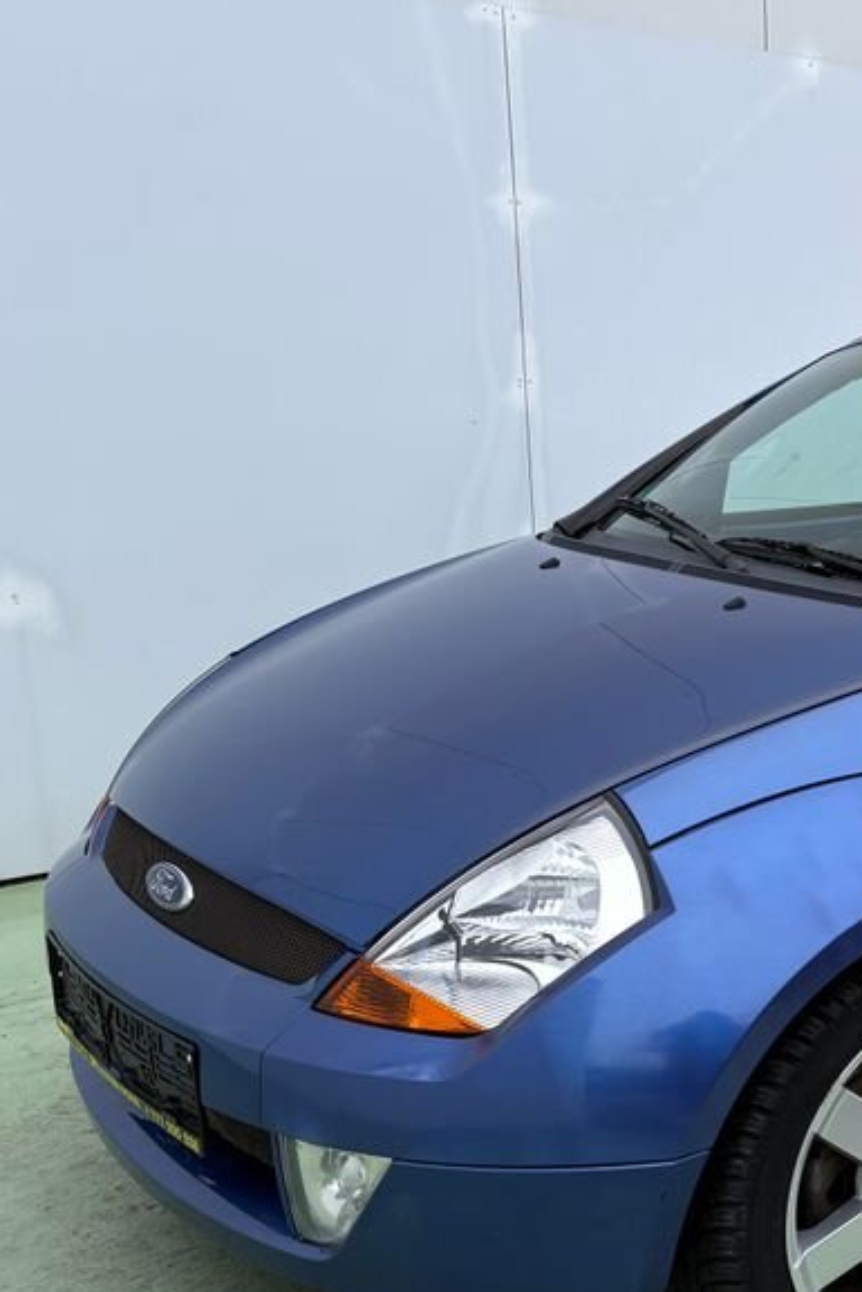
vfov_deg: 40.9
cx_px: 1037
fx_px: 1723
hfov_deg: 25.2
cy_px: 784
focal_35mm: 48
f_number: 1.6
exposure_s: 1/654
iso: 50
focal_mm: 5.96
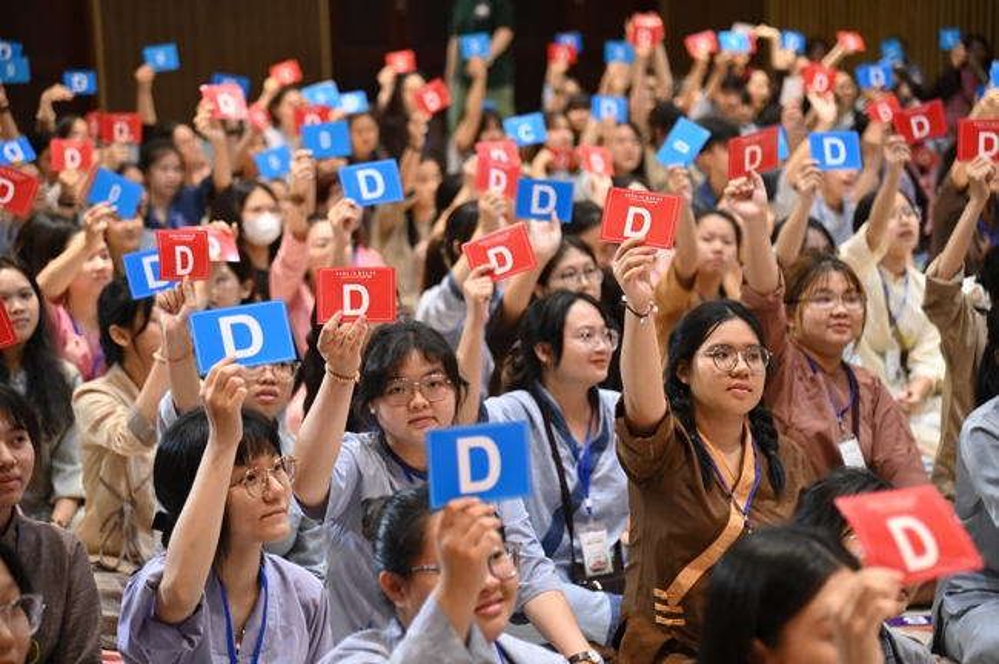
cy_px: 332
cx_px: 500
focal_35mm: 100
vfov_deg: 13.7
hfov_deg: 20.4
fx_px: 2772
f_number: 4
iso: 4000
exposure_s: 1/160
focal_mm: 100
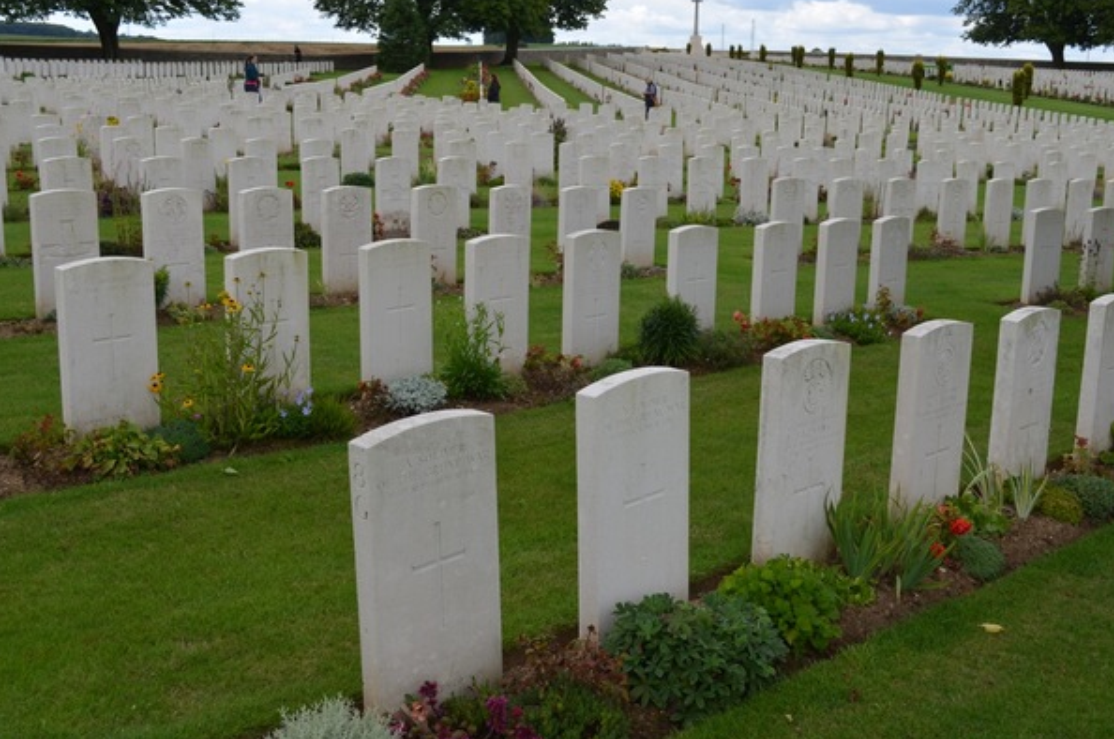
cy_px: 351
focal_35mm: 42
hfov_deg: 46.4
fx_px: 1298
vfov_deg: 31.8
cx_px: 593
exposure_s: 1/250
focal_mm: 26
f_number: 8
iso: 180
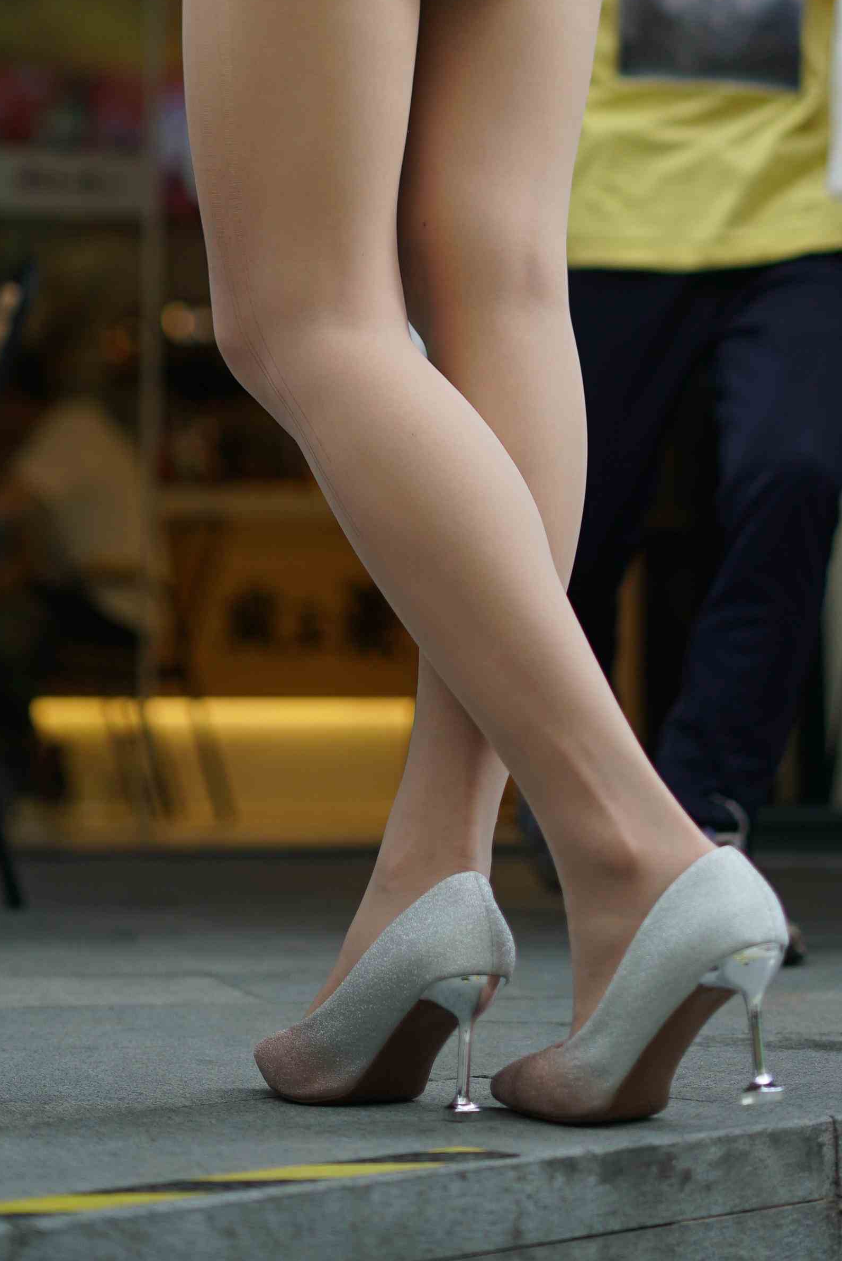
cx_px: 492
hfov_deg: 15.4
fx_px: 3118
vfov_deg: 22.4
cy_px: 192
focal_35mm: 89
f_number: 1.8
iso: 160
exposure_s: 1/1000
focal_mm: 50
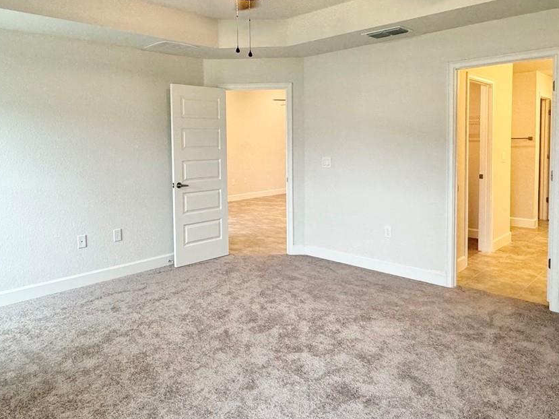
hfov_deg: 65.2
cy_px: 164
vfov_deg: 50.9
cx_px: 250
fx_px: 436
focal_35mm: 27
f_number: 2.2
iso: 200
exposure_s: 1/120
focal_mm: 2.22
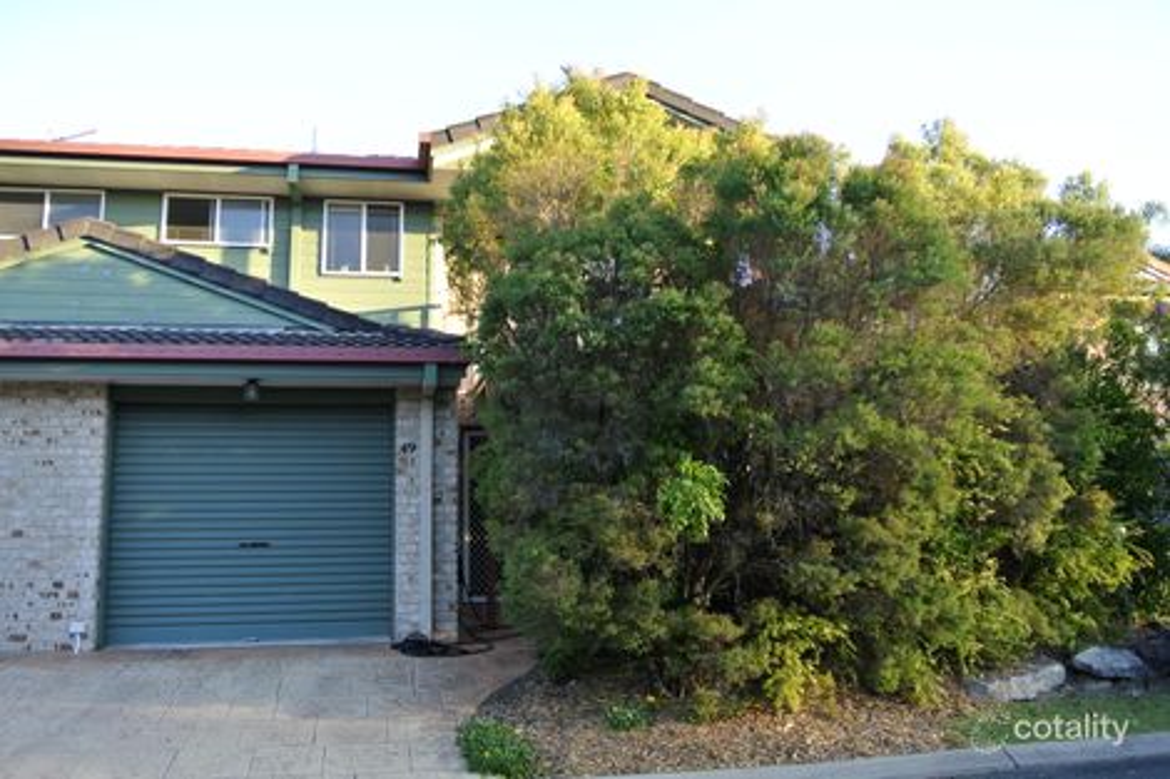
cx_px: 585
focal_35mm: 29
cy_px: 390
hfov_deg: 63.7
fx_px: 942
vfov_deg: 44.9
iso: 100
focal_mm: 11
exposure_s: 1/80
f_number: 3.5
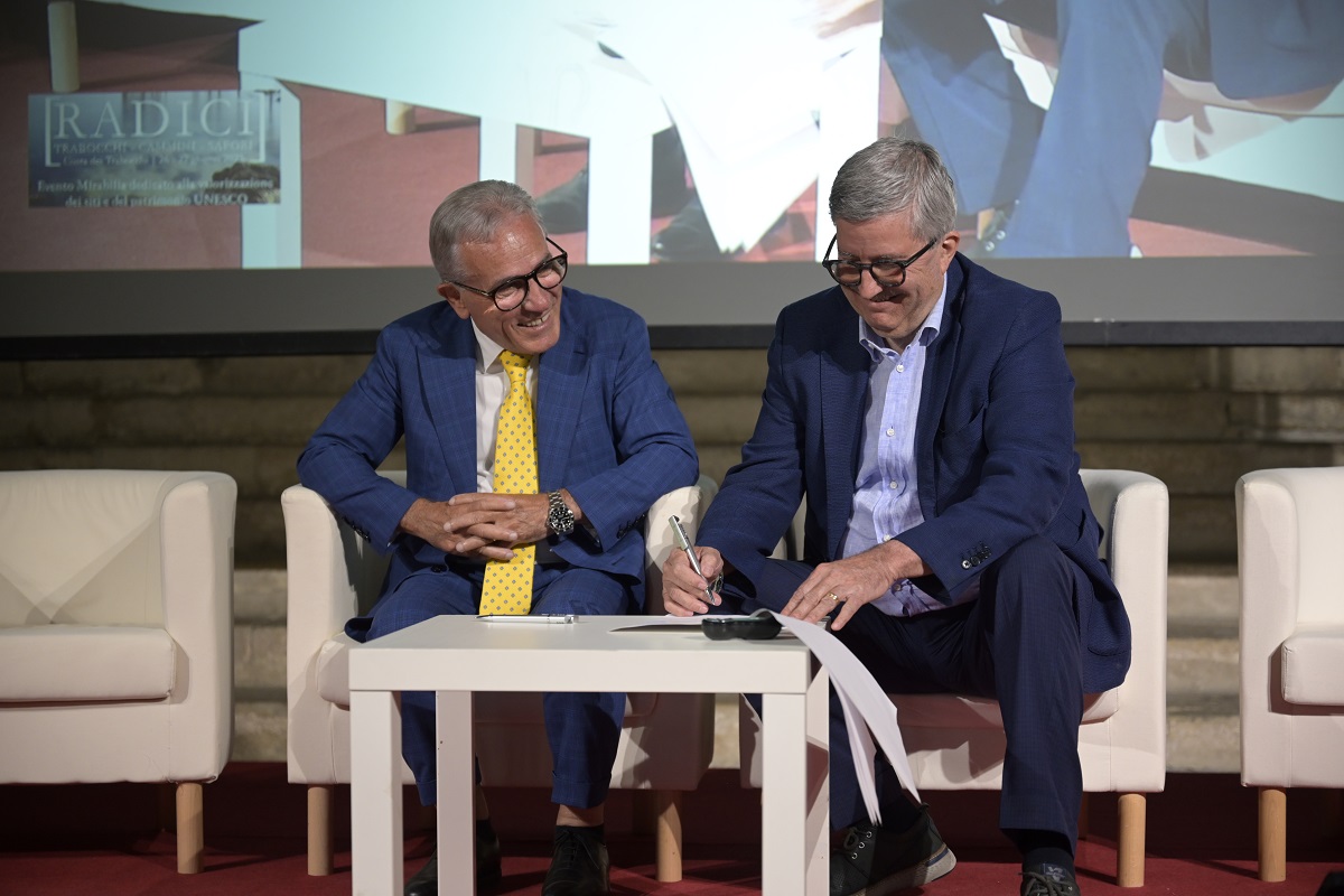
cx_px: 672
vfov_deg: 19.5
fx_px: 2613
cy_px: 448
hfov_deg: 28.8
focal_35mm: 70
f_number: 2.8
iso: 1250
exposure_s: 1/400
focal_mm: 70
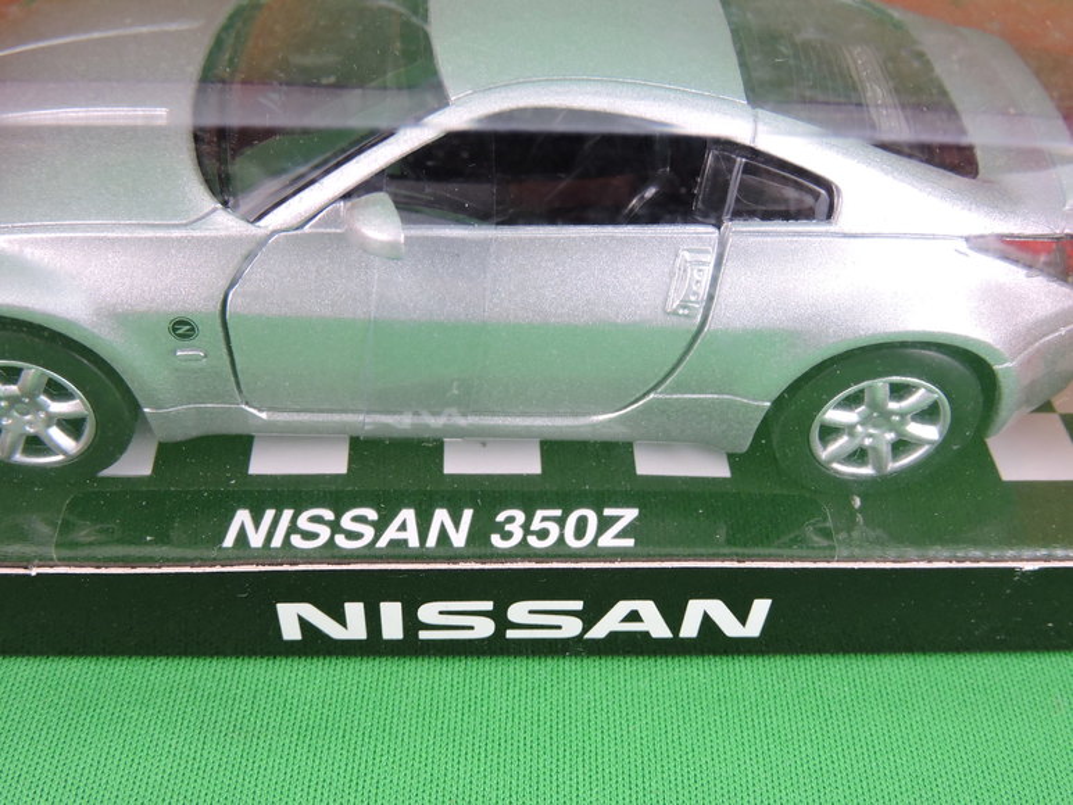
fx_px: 1240
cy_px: 402
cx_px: 536
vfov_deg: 36.0
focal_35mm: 40
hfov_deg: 46.8
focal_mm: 7.2
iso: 250
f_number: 3.8
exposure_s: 1/30
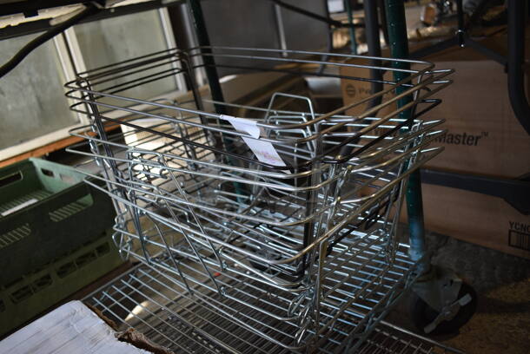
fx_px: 442
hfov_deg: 61.9
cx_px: 265
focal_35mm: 30
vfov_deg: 43.7
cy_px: 177
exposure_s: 1/125
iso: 800
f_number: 3.5
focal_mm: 20
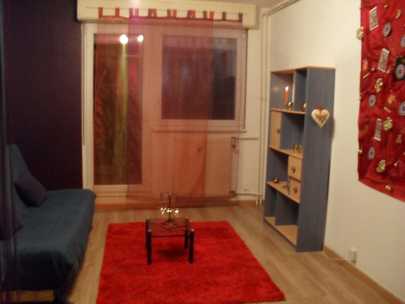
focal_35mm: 35
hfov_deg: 52.6
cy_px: 152
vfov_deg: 40.7
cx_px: 202
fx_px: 409
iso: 400
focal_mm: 6.3
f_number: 3.2
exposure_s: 1/10
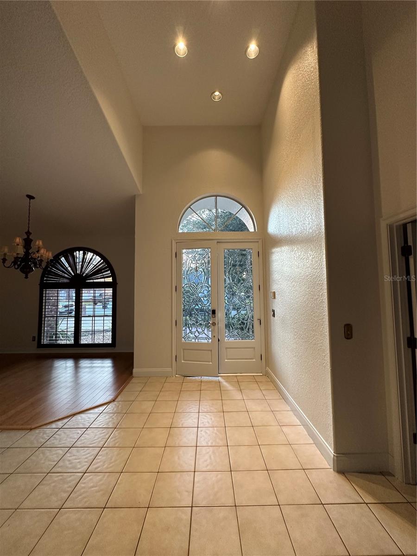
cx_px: 208
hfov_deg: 85.7
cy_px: 278
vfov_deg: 102.1
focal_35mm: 14
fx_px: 225
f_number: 2.2
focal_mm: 2.22
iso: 250
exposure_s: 1/120
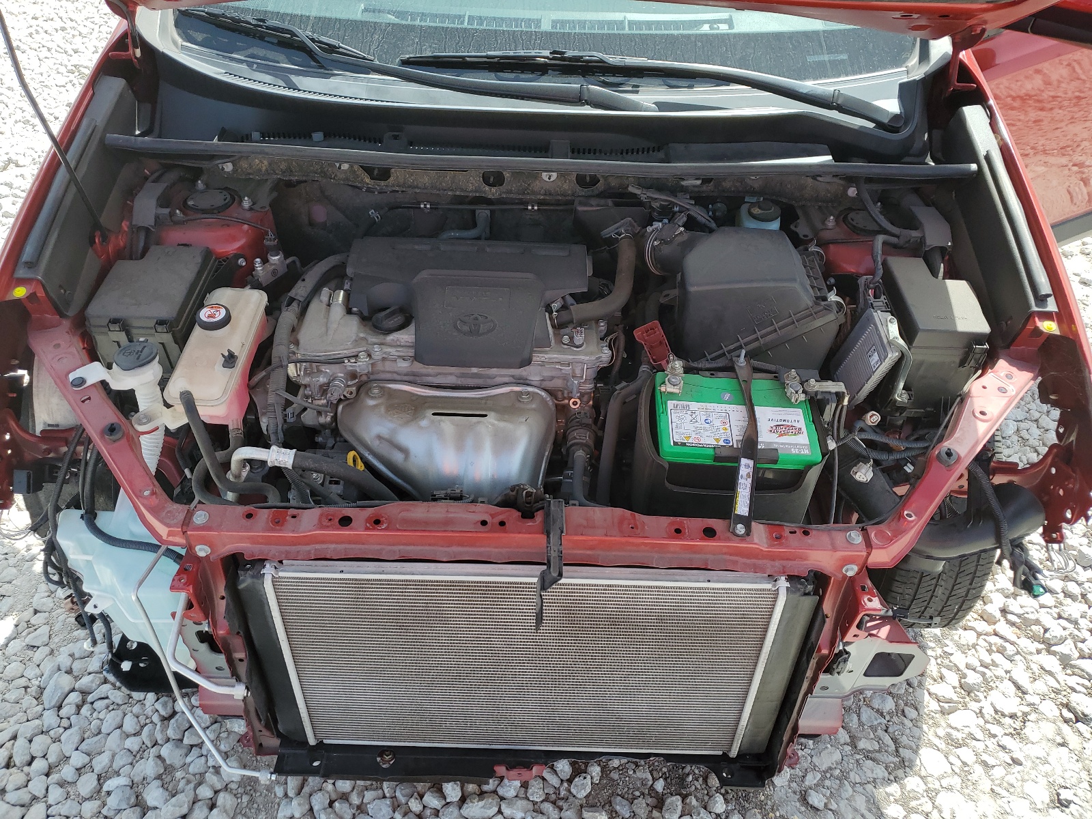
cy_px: 410
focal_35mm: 26
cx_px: 546
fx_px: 820
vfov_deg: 53.1
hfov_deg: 67.3
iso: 50
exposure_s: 1/1111
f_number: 1.5
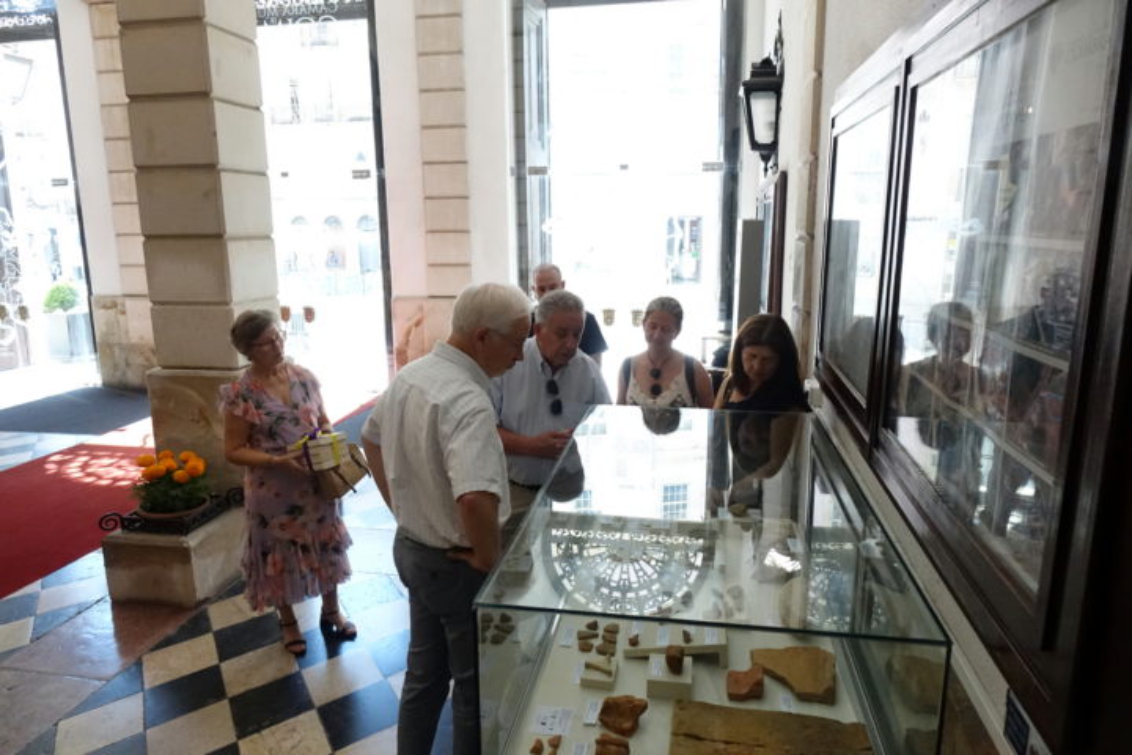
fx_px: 755
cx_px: 566
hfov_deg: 73.7
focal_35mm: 24
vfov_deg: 53.1
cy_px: 378
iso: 2000
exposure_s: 1/500
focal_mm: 8.81
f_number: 4
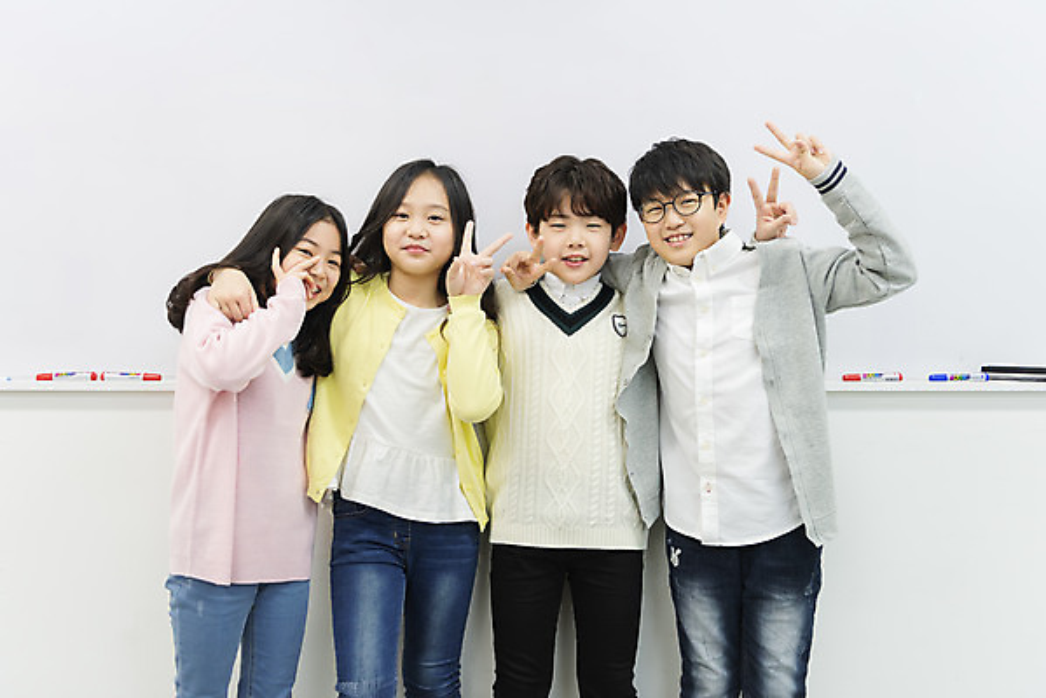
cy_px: 349
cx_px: 523
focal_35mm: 38
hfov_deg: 50.7
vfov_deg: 35.1
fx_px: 1105
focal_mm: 38
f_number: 2.8
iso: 800
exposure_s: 1/125
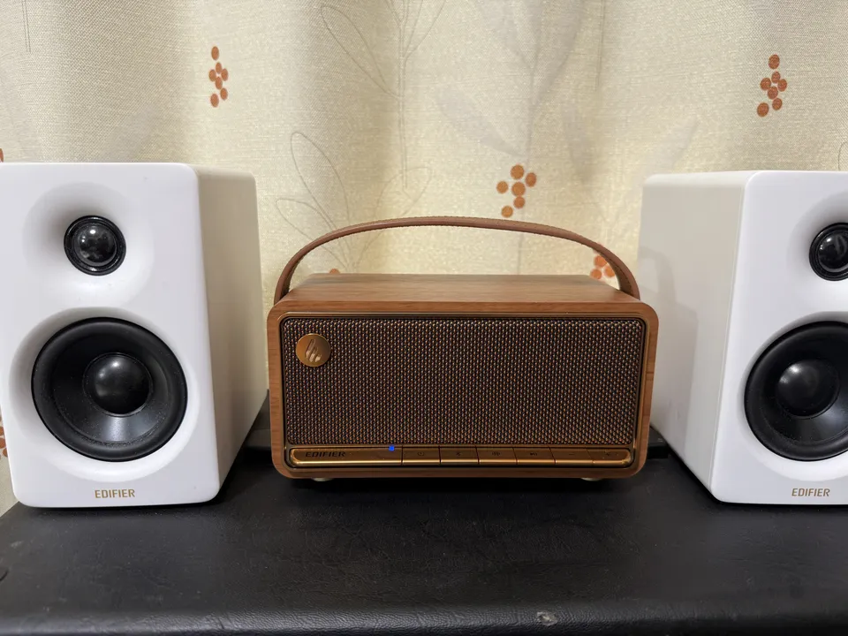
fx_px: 588
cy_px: 318
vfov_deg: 56.8
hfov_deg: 71.6
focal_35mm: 24
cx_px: 424
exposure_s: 1/50
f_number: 1.78
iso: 125
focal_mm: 6.76
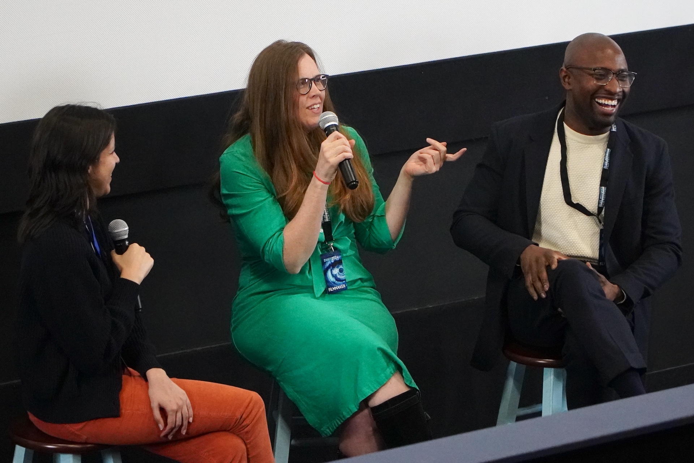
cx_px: 347
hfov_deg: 14.1
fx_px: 2805
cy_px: 232
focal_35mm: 146
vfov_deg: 9.4
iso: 6400
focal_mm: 97
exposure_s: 1/125
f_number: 4
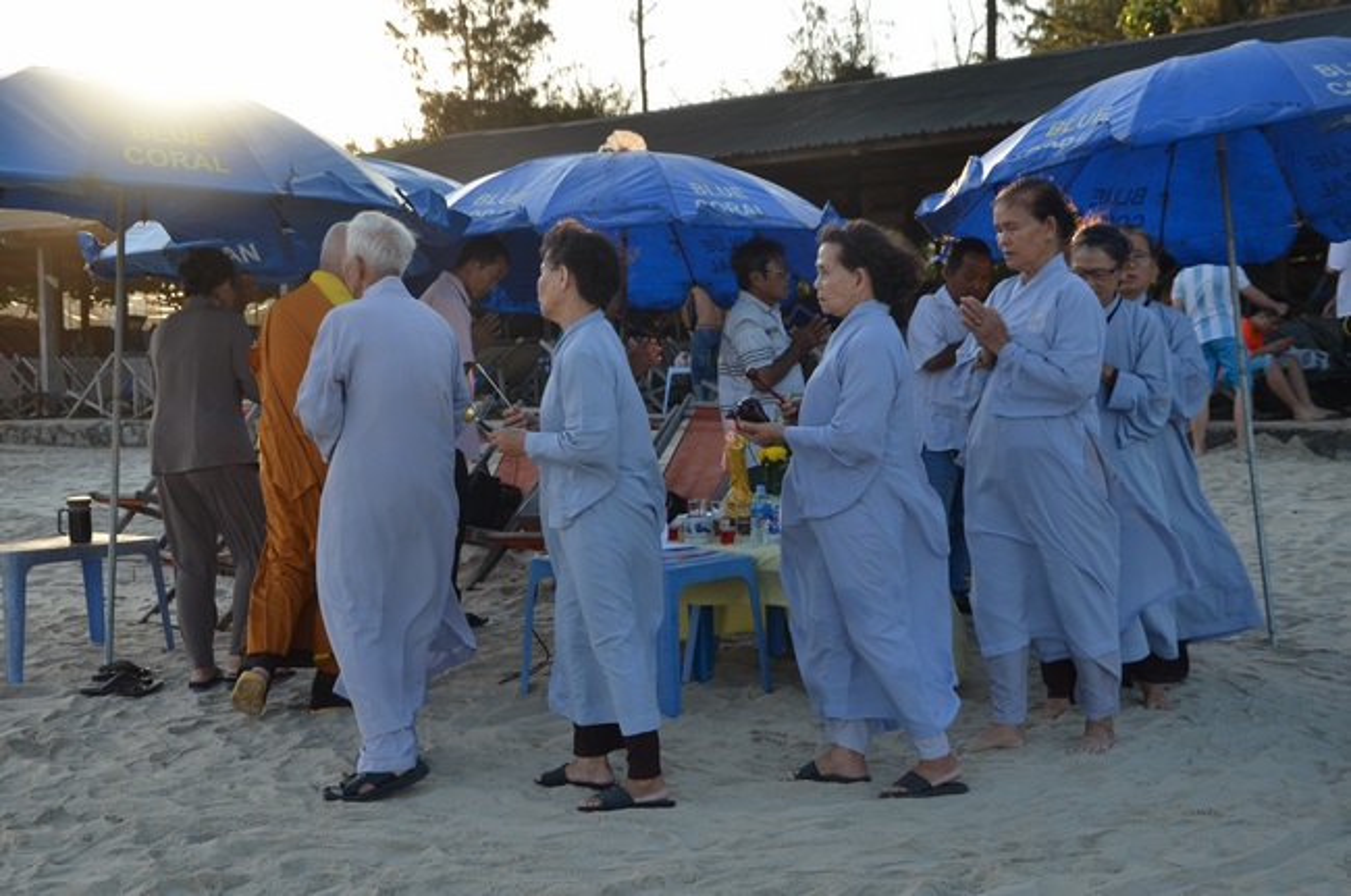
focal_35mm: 52
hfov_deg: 37.9
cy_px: 448
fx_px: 1967
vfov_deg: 25.7
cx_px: 676
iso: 250
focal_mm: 35
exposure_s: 1/250
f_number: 8
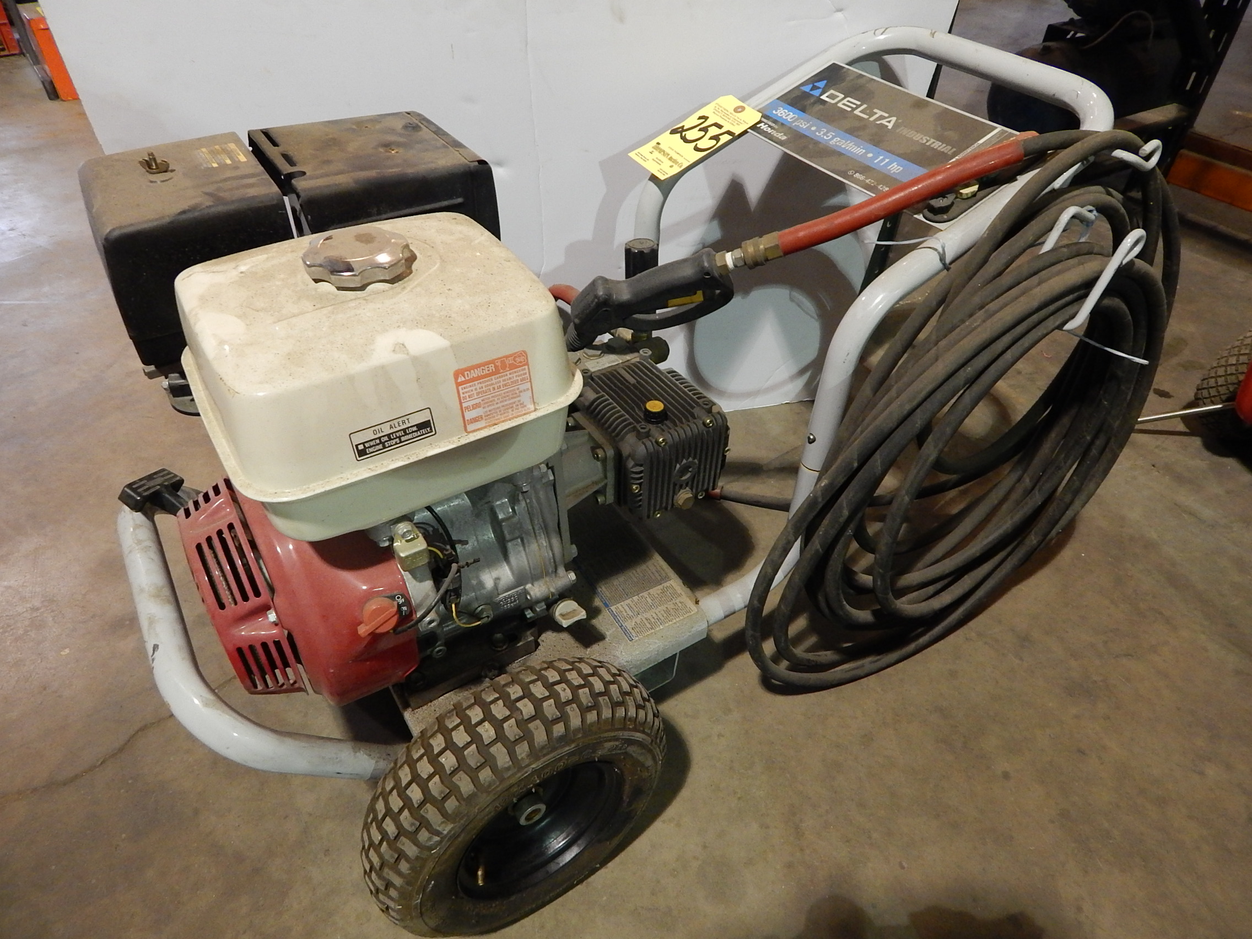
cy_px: 470
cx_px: 626
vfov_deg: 58.9
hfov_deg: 73.9
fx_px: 832
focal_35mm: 23
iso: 400
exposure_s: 1/30
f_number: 3
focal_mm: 4
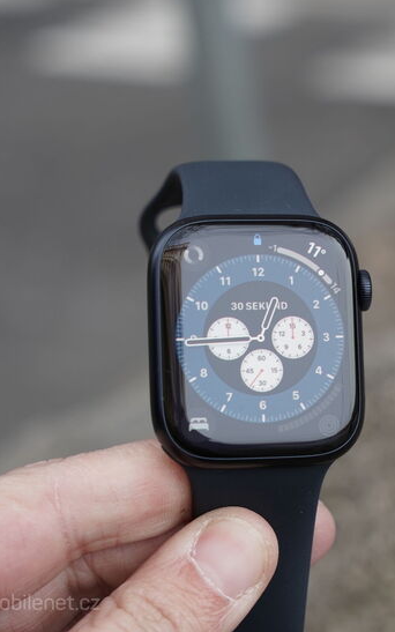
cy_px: 314
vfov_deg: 19.3
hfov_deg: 12.0
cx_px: 401
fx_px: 1860
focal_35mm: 108
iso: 250
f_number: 7.1
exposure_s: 1/160
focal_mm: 70
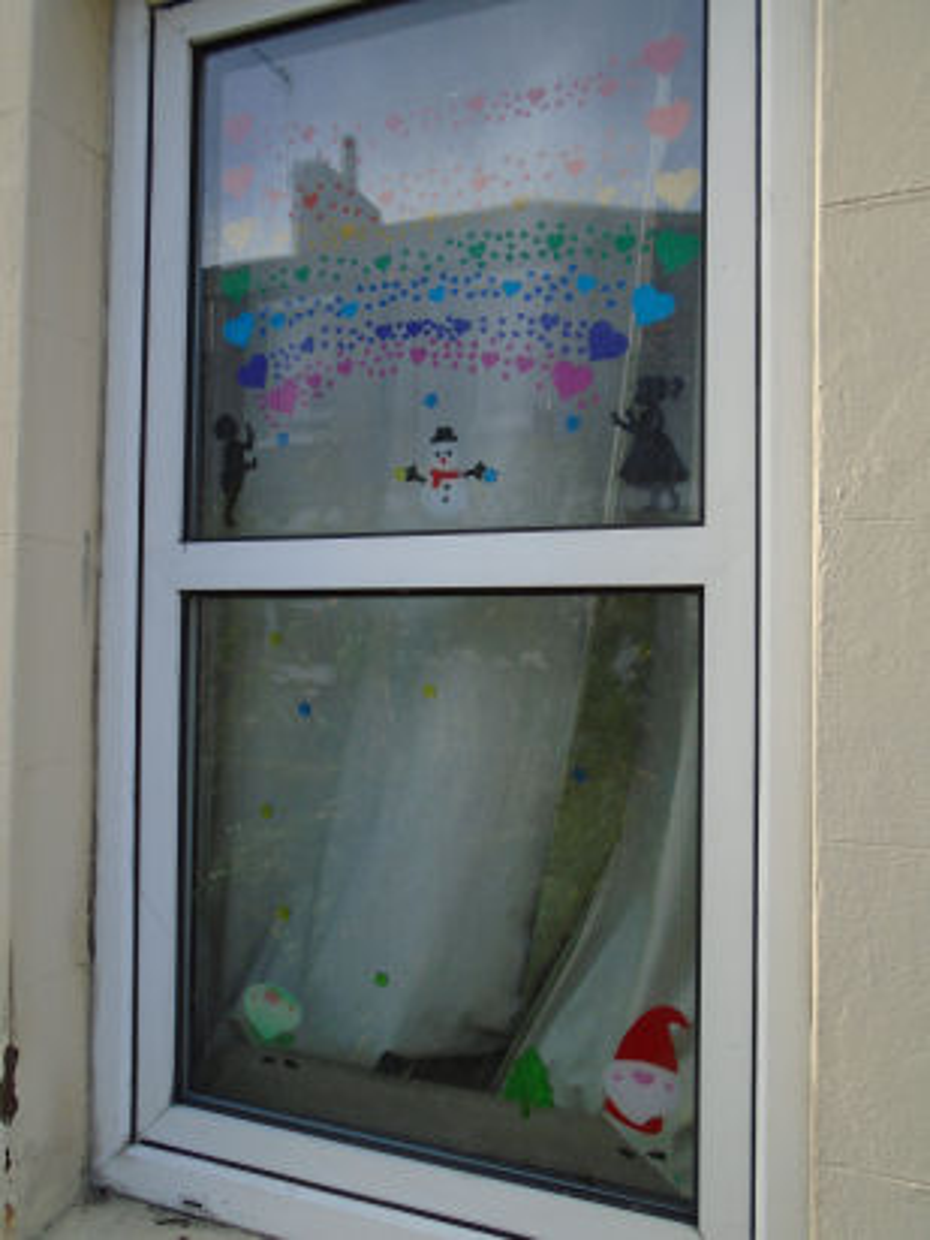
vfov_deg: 67.3
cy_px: 620
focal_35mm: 26
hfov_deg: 53.1
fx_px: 931
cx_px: 465
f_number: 3.2
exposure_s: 1/200
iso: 100
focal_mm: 4.6
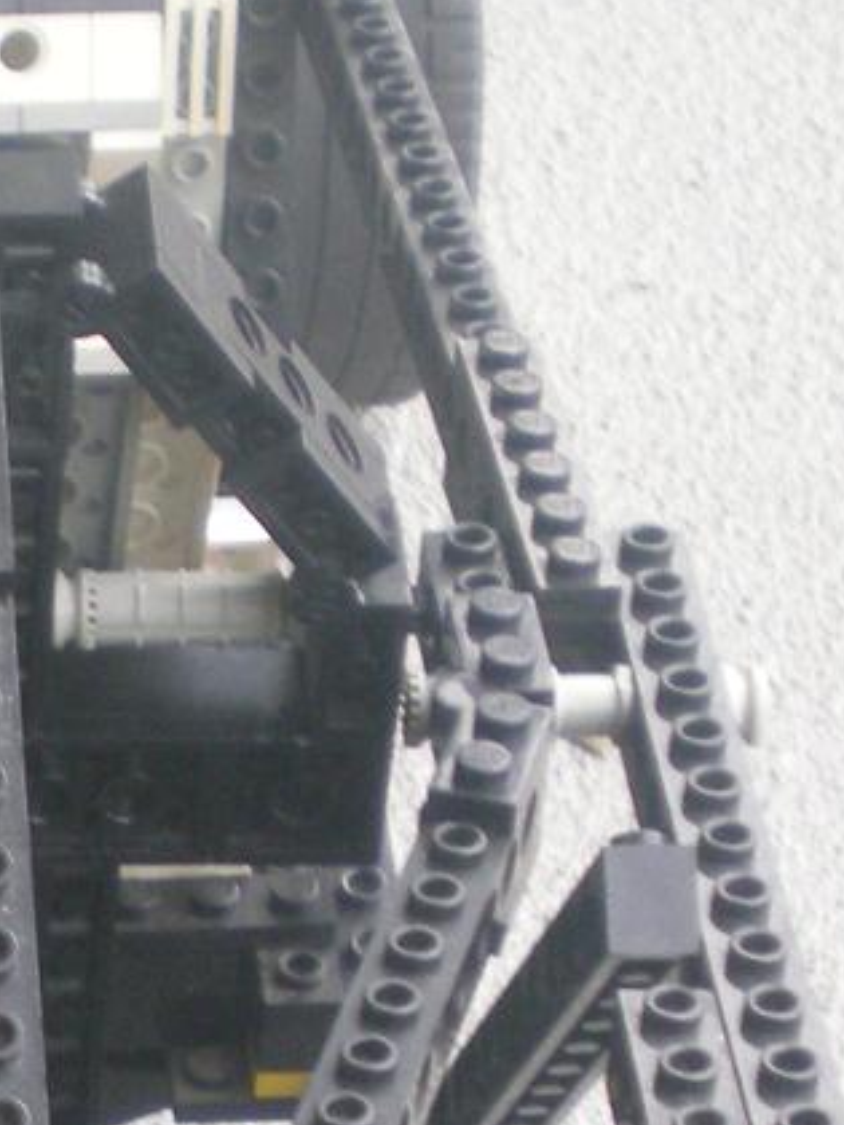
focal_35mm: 161
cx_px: -407
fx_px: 5234
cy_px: 1125
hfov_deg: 9.0
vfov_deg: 12.1
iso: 152
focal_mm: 7.4
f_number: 3.5
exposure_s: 1/60.3
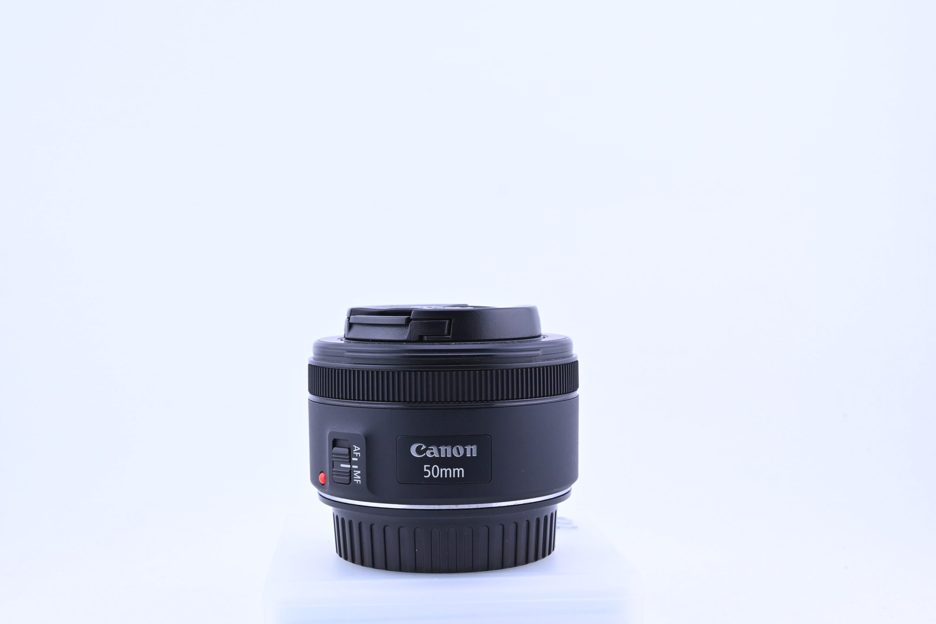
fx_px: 1326
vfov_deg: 26.5
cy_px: 312
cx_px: 468
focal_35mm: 51
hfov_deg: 38.9
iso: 640
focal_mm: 34
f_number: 11
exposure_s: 1/160
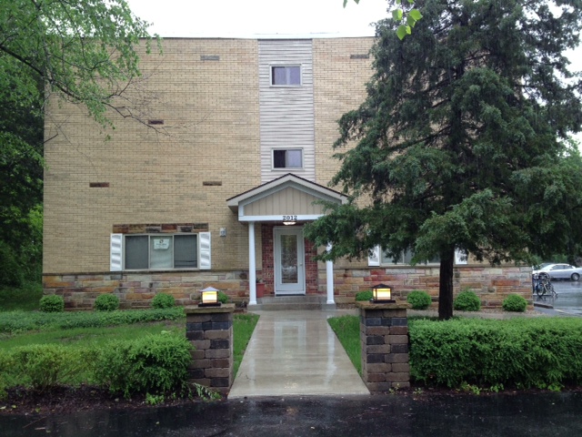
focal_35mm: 35
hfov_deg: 52.6
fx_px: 588
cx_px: 291
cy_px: 218
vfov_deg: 40.7
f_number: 2.4
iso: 80
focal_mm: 4.28
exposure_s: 1/120
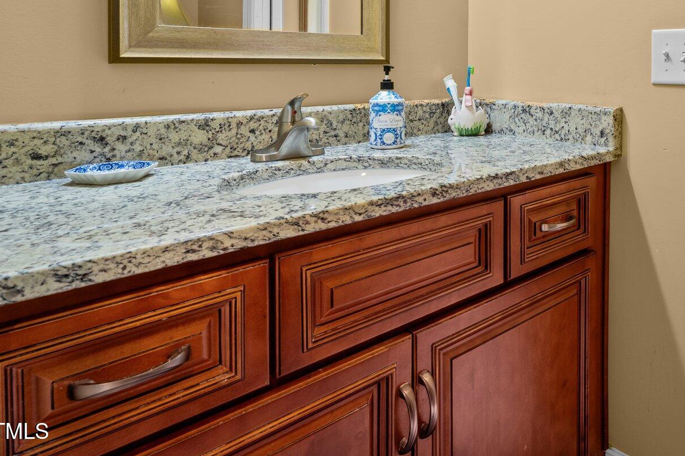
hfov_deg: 56.7
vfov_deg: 41.7
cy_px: 78
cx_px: 573
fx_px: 565
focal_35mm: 30
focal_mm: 17.4
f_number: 8
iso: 400
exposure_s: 1/2.5
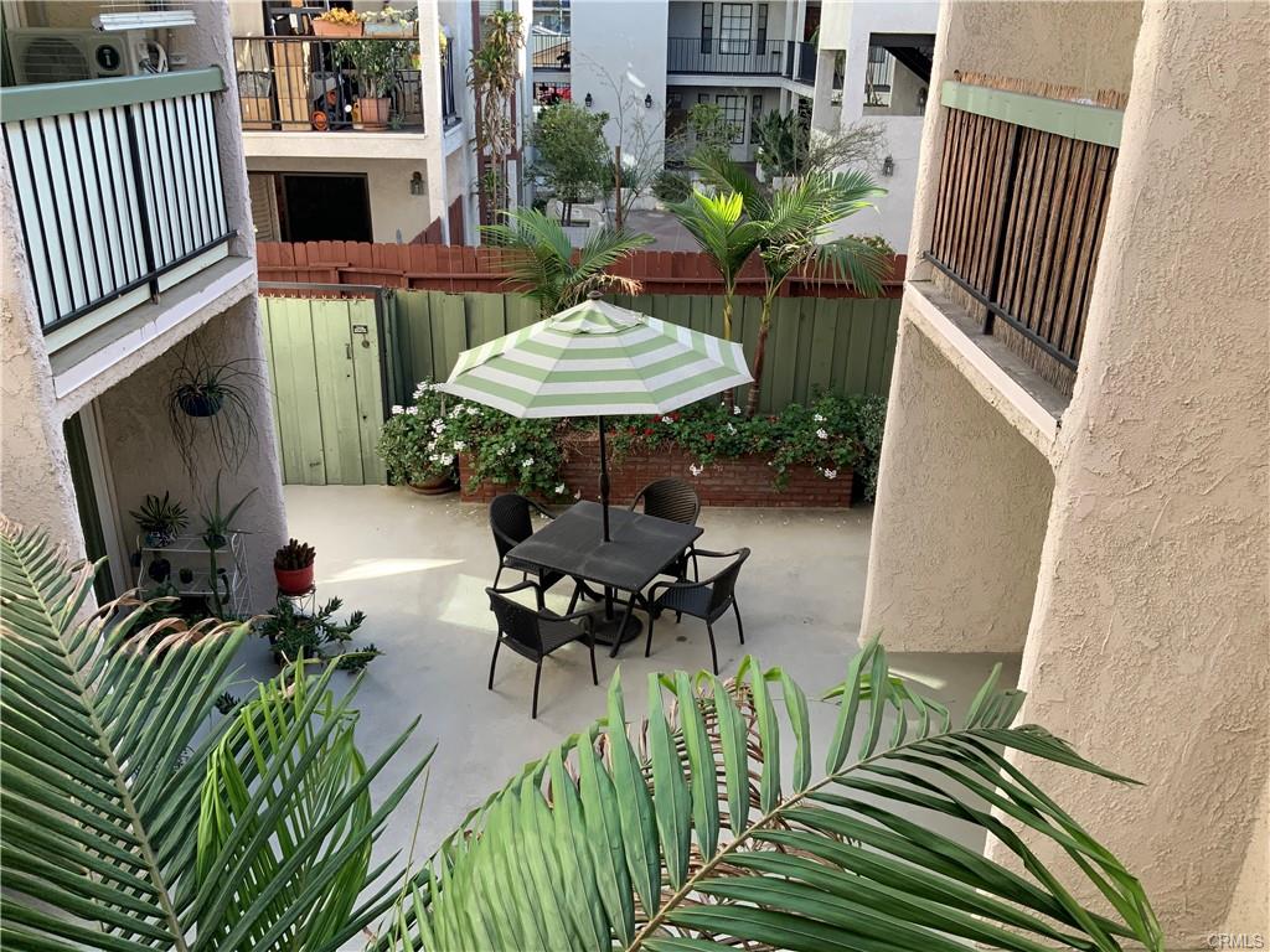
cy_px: 476
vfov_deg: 48.2
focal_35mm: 29
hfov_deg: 61.7
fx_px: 1064
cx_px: 635
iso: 16
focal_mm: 3
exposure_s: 1/242
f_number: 1.8
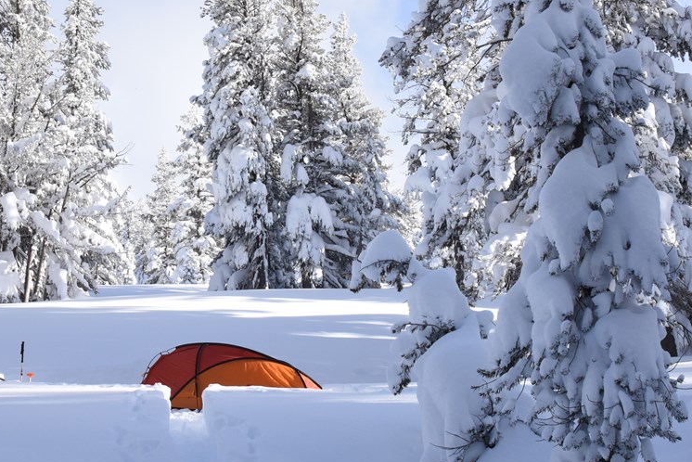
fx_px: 961
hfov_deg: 39.5
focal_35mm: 50
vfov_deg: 27.0
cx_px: 308
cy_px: 238
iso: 2000
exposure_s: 1/640
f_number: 14
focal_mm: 31
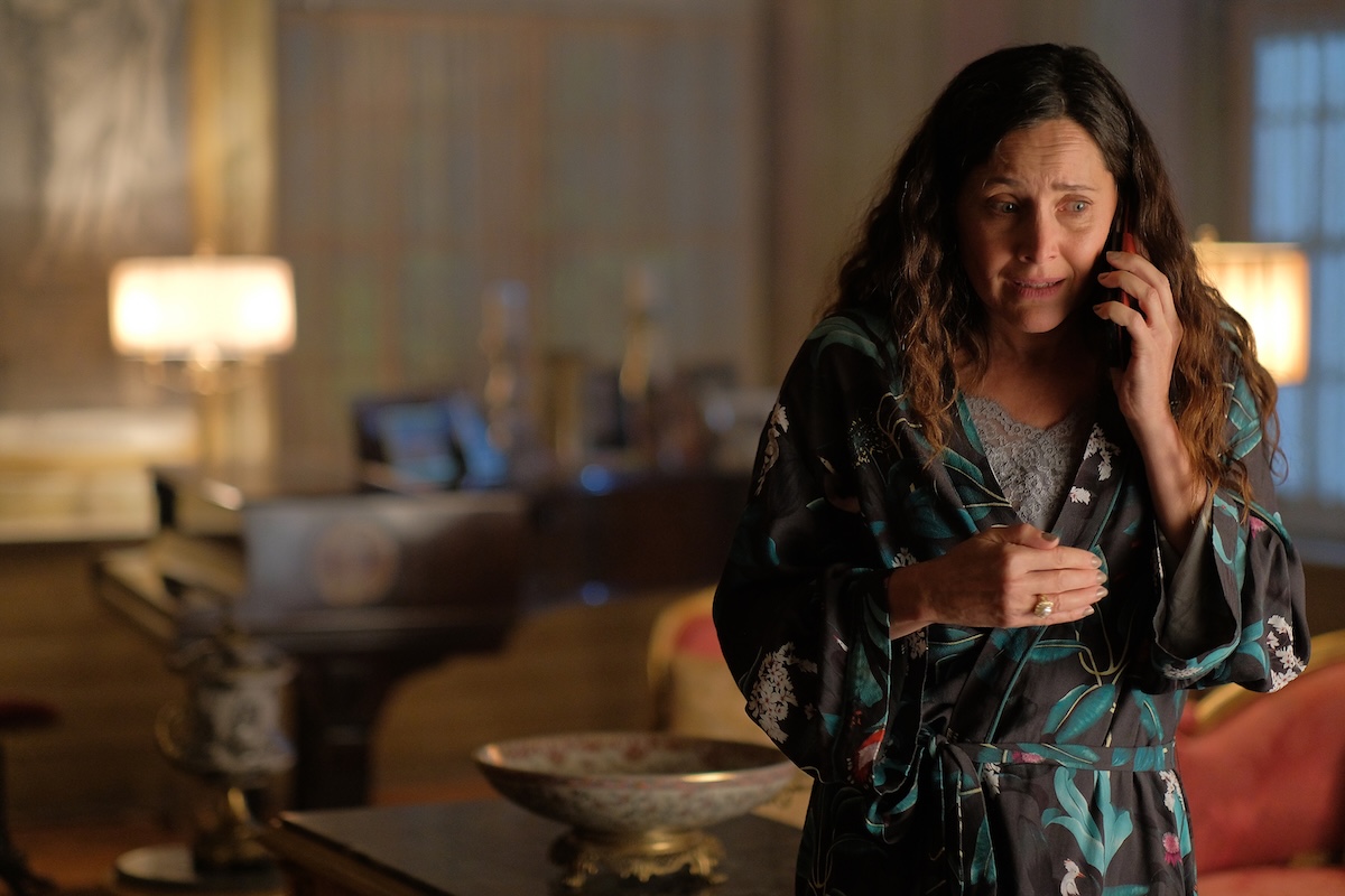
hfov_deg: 24.2
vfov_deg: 16.3
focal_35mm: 84
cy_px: 448
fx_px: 3138
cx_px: 672
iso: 1250
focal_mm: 56
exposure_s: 1/80
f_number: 1.2
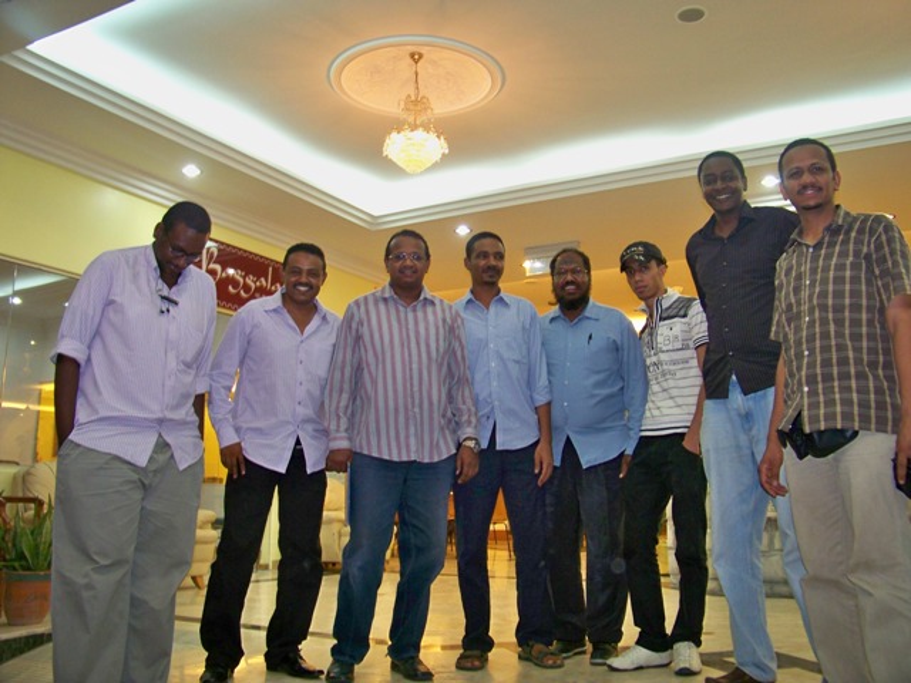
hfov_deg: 55.4
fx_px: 868
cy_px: 342
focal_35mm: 33
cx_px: 456
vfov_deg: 42.9
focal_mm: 5.85
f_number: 2.8
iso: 200
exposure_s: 1/30
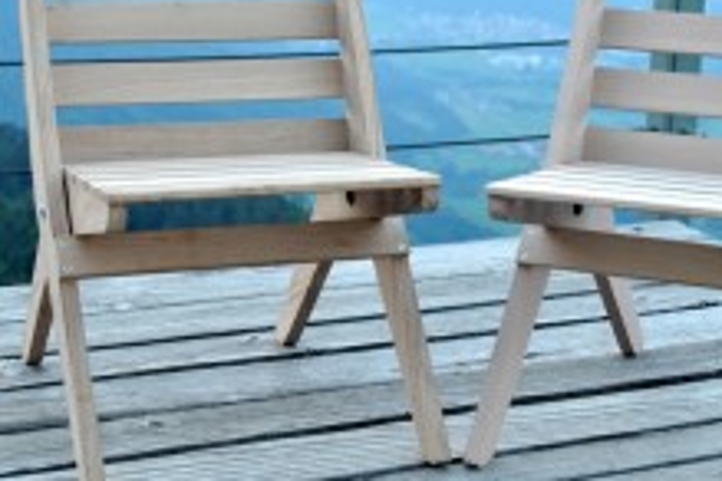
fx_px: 1845
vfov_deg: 14.8
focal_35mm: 92
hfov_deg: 22.1
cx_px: 429
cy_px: 178
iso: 200
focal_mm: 32
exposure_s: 1/60
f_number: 4.8
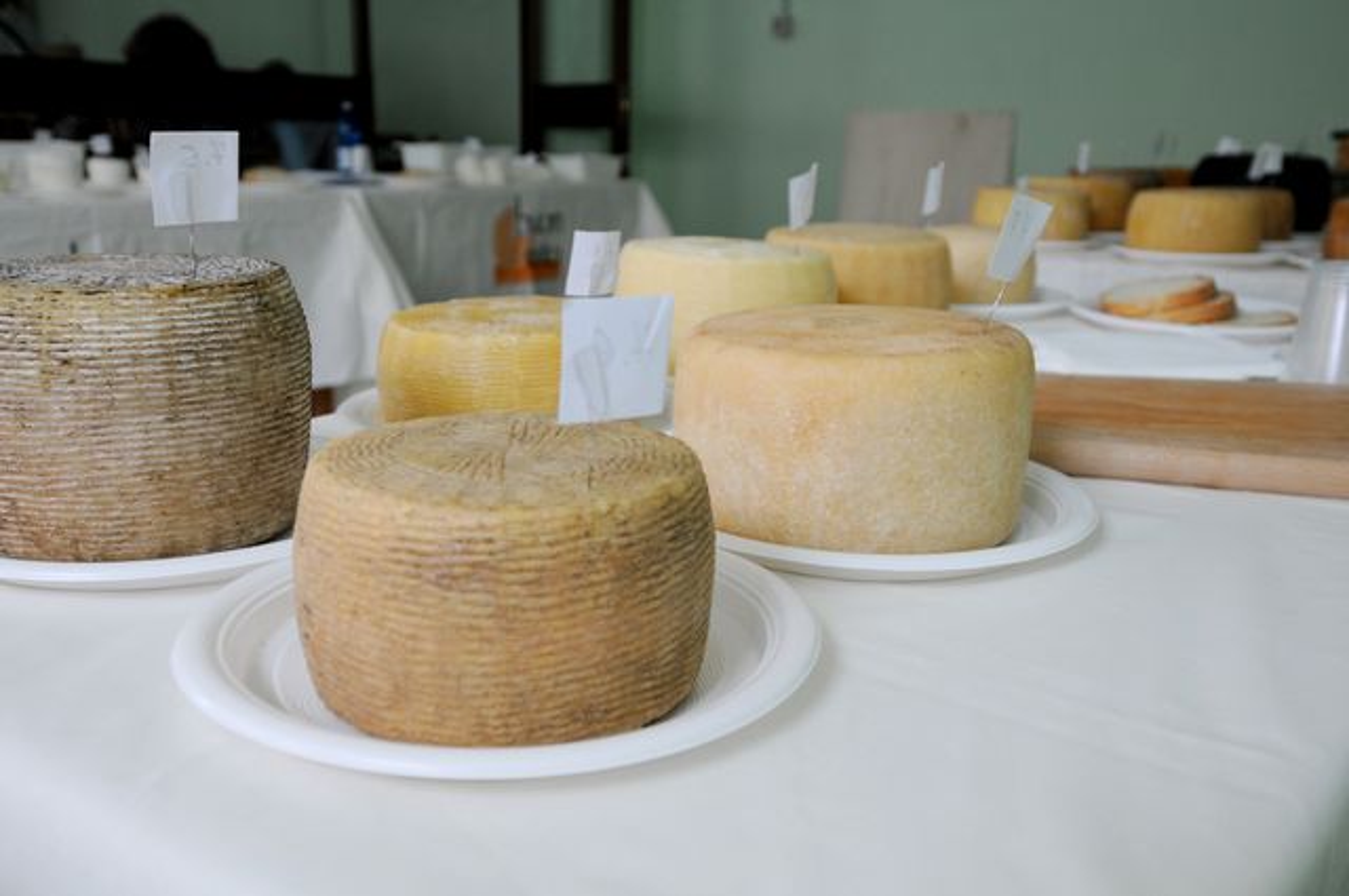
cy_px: 448
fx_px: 1347
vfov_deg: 36.8
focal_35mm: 36
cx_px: 674
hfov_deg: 53.2
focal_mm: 24
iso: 400
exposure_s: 1/100
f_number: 5
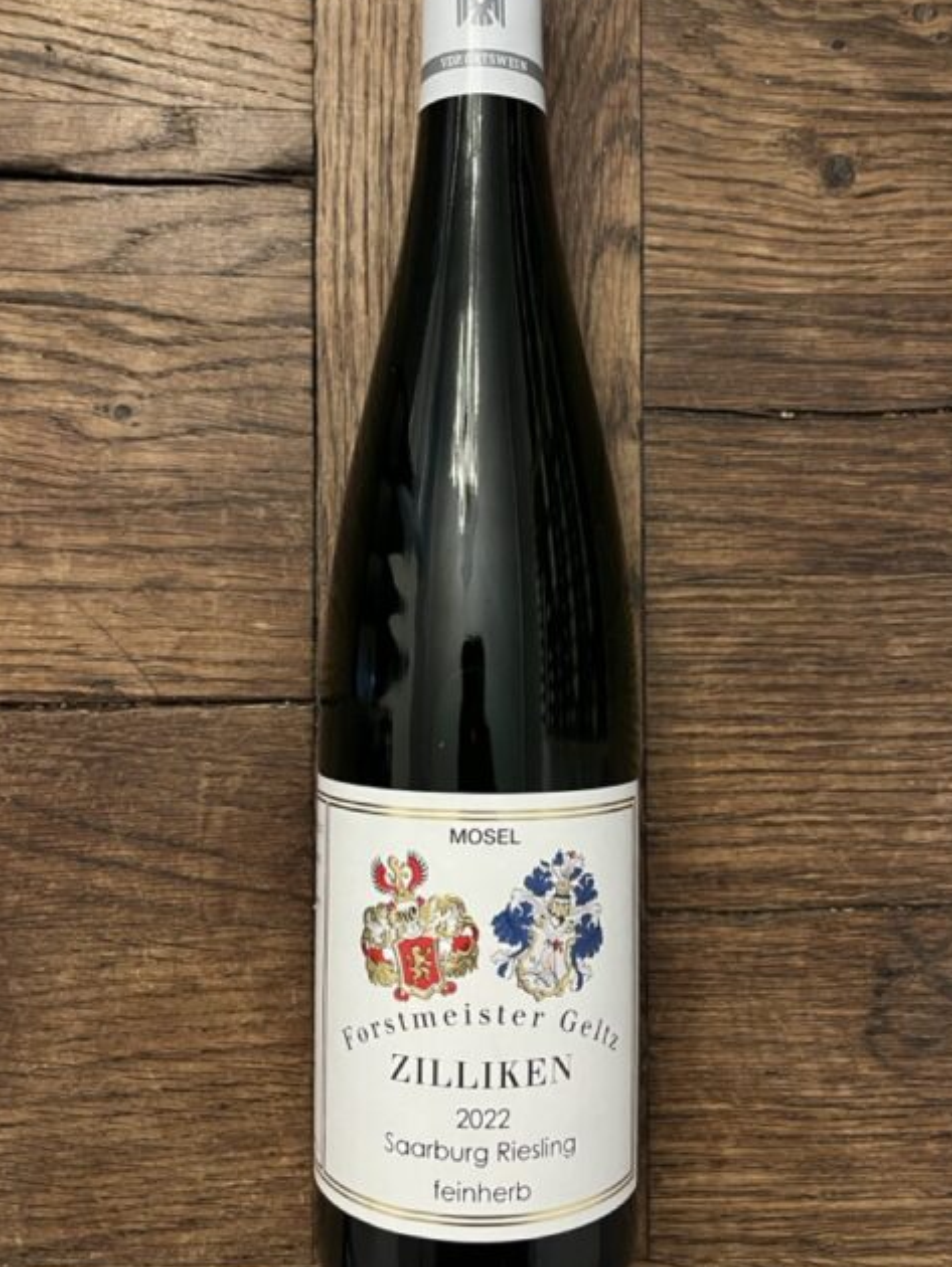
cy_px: 583
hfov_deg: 43.0
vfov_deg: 55.3
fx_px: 1209
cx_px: 487
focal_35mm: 33
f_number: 1.6
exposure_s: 1/50
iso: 400
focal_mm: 5.1
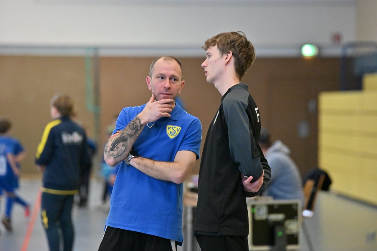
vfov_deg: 6.9
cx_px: 188
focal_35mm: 200
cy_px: 126
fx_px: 2094
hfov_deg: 10.3
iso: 8000
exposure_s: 1/1000
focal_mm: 200
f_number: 3.5
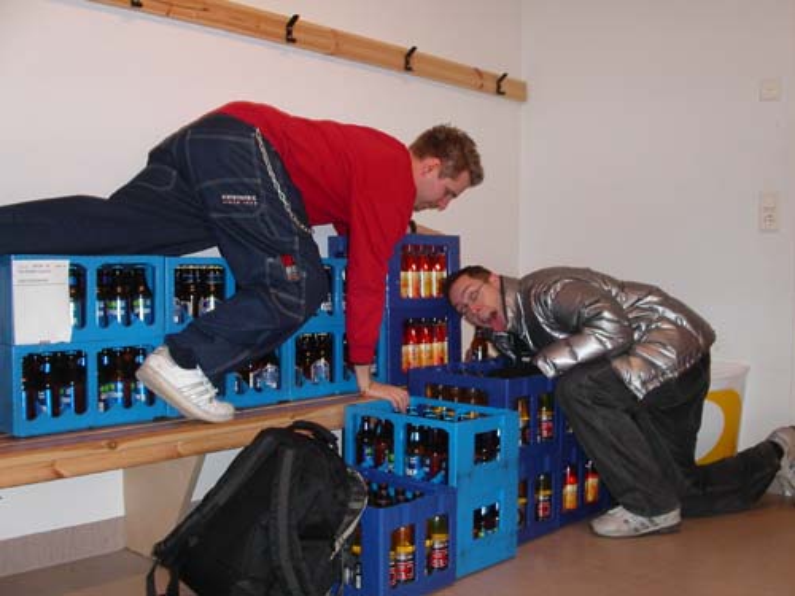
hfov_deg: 49.0
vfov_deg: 37.7
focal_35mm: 38
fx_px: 873
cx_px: 398
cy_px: 298
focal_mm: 7.8
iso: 100
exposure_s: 1/30
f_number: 2.8
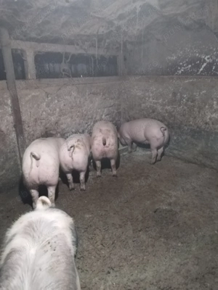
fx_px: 218
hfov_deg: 53.1
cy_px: 145
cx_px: 109
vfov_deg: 67.3
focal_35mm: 26
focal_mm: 6.24
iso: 6400
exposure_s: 1/20
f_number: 1.8
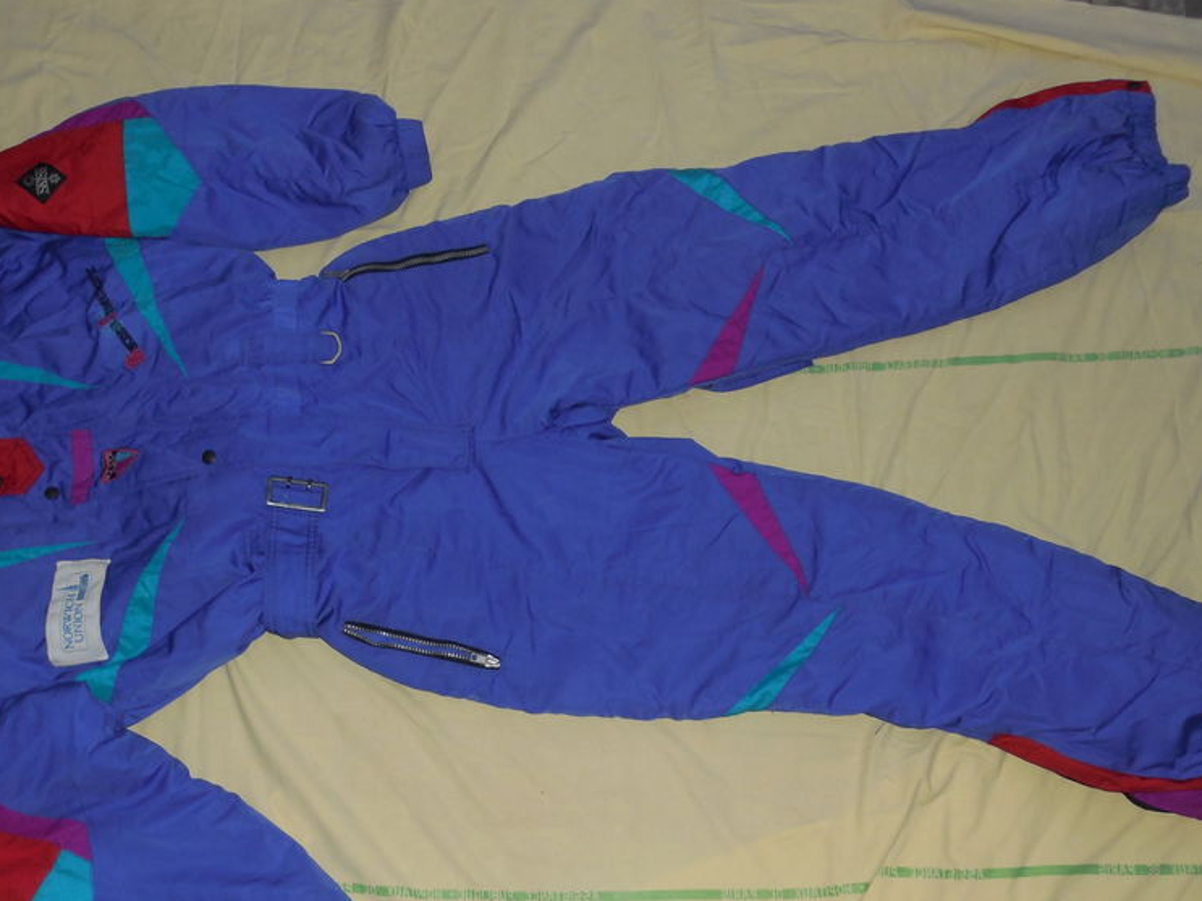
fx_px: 1215
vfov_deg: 40.4
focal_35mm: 35
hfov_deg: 52.3
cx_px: 480
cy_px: 556
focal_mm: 4.6
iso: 200
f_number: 3.5
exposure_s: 1/25
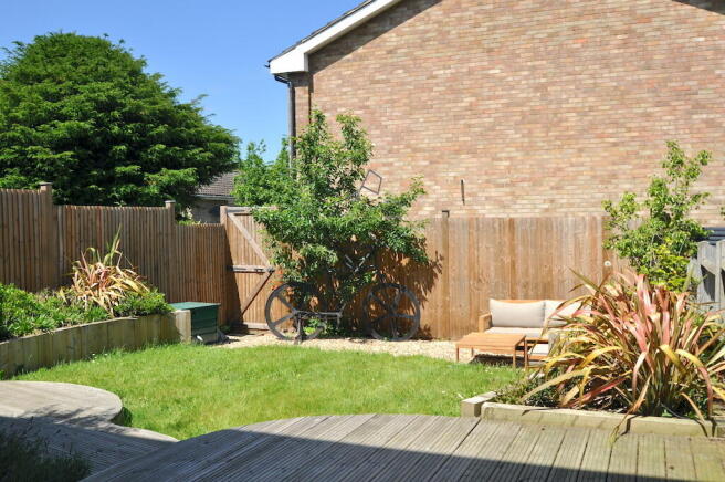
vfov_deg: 39.9
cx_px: 362
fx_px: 664
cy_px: 241
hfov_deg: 57.3
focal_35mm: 33
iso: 200
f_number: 9
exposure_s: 1/320
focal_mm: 22
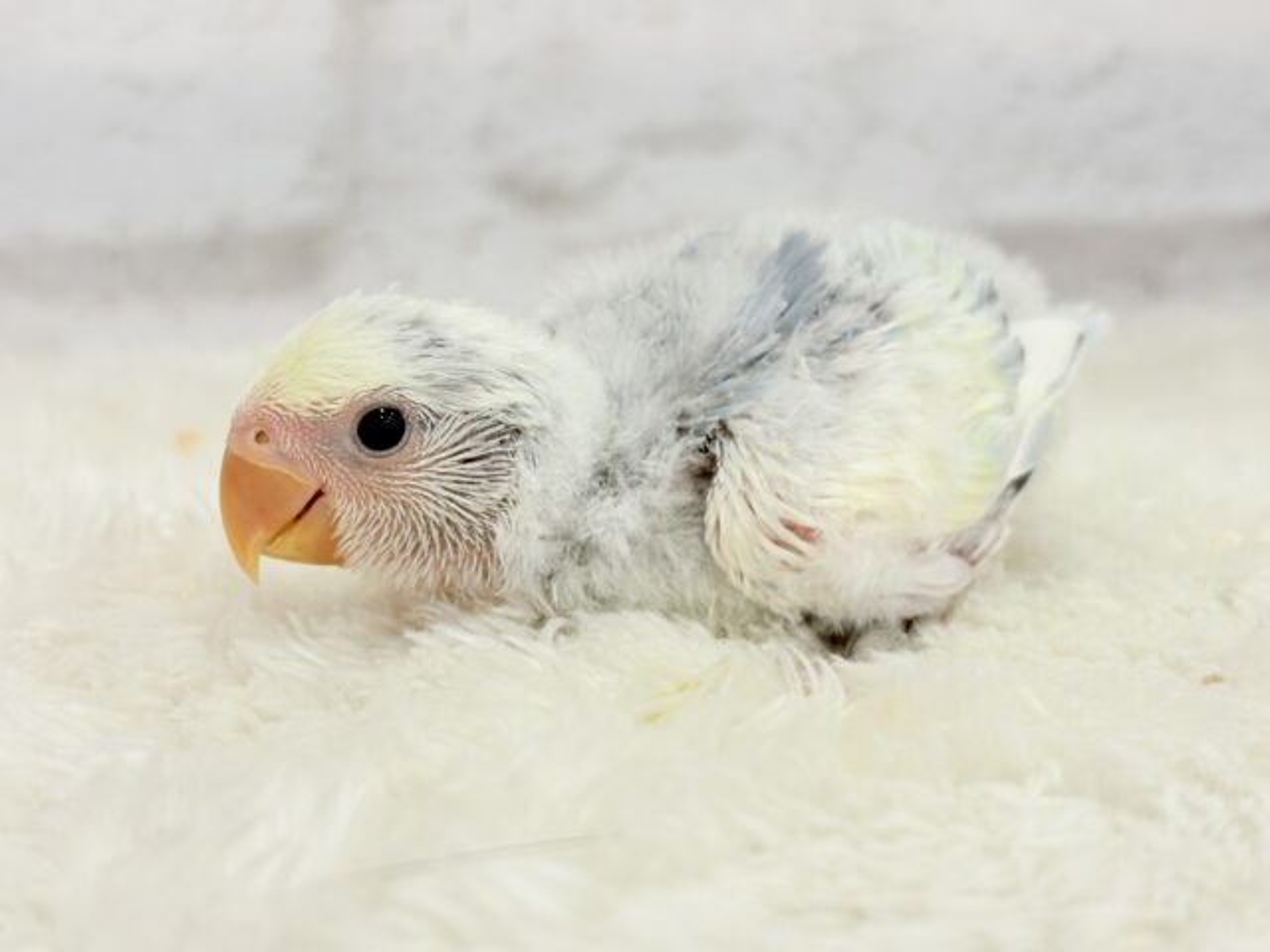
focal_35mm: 52
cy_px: 476
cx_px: 635
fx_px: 1908
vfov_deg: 28.0
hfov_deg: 36.8
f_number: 1.6
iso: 32
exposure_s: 1/50
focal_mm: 5.96
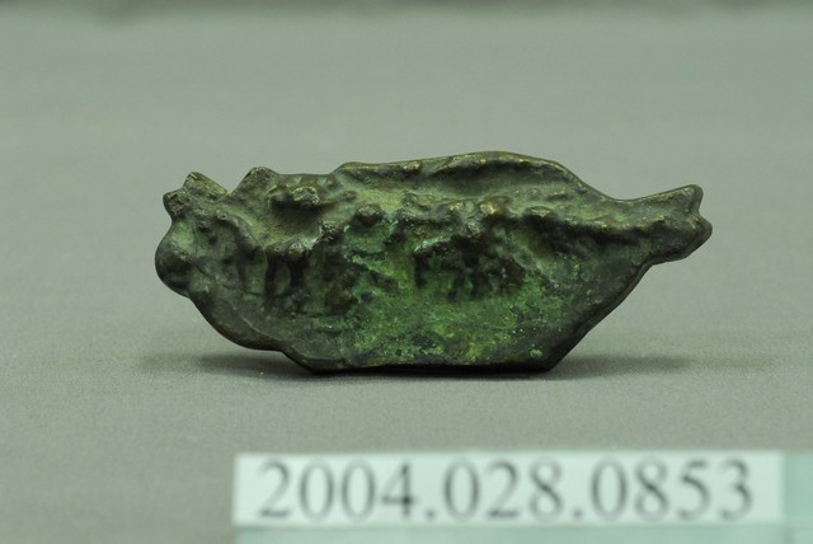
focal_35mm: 90
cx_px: 406
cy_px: 272
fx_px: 2034
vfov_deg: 15.2
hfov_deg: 22.6
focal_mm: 60
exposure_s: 1/10
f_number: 10
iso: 1000
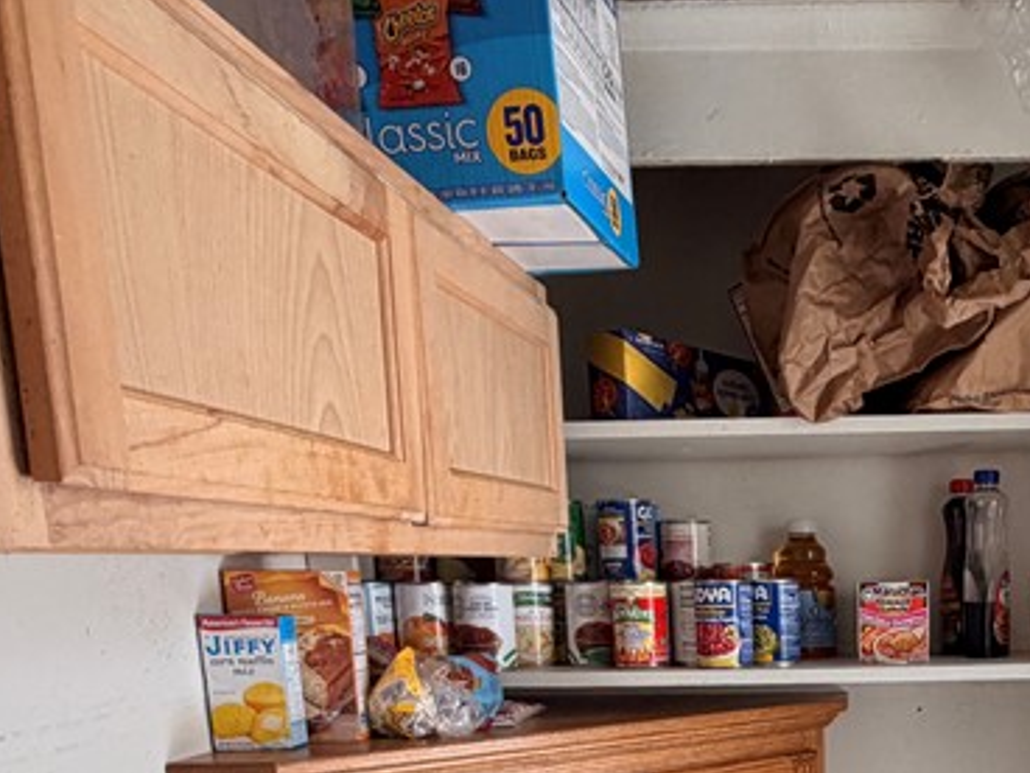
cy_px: 795
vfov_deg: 33.3
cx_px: 907
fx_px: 1160
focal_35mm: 39
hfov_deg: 44.1
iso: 100
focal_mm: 2.22
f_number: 2.2
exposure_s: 1/121
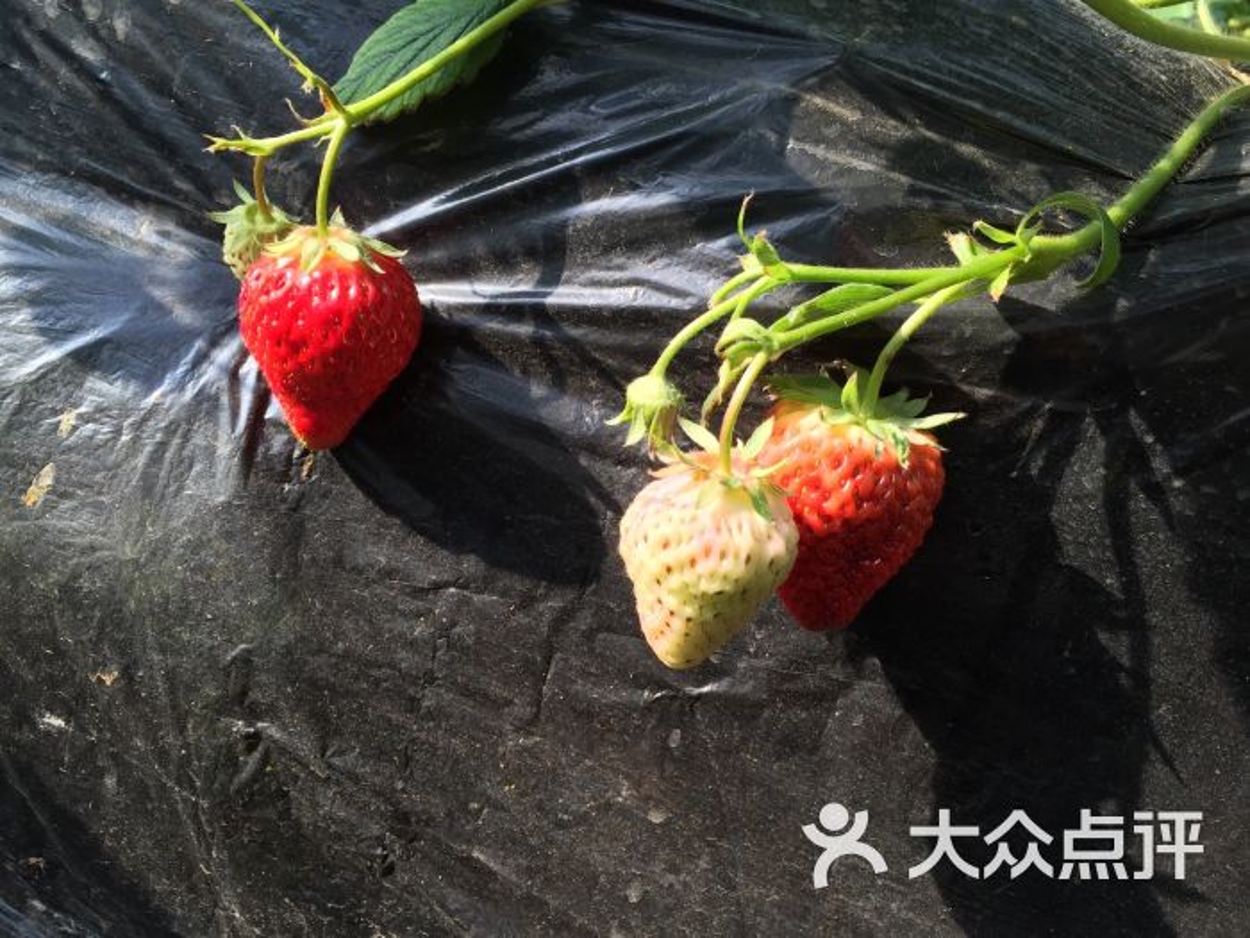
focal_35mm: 29
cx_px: 625
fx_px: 1047
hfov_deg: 61.7
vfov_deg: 48.2
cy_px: 469
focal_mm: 4.15
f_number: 2.2
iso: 32
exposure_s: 1/257
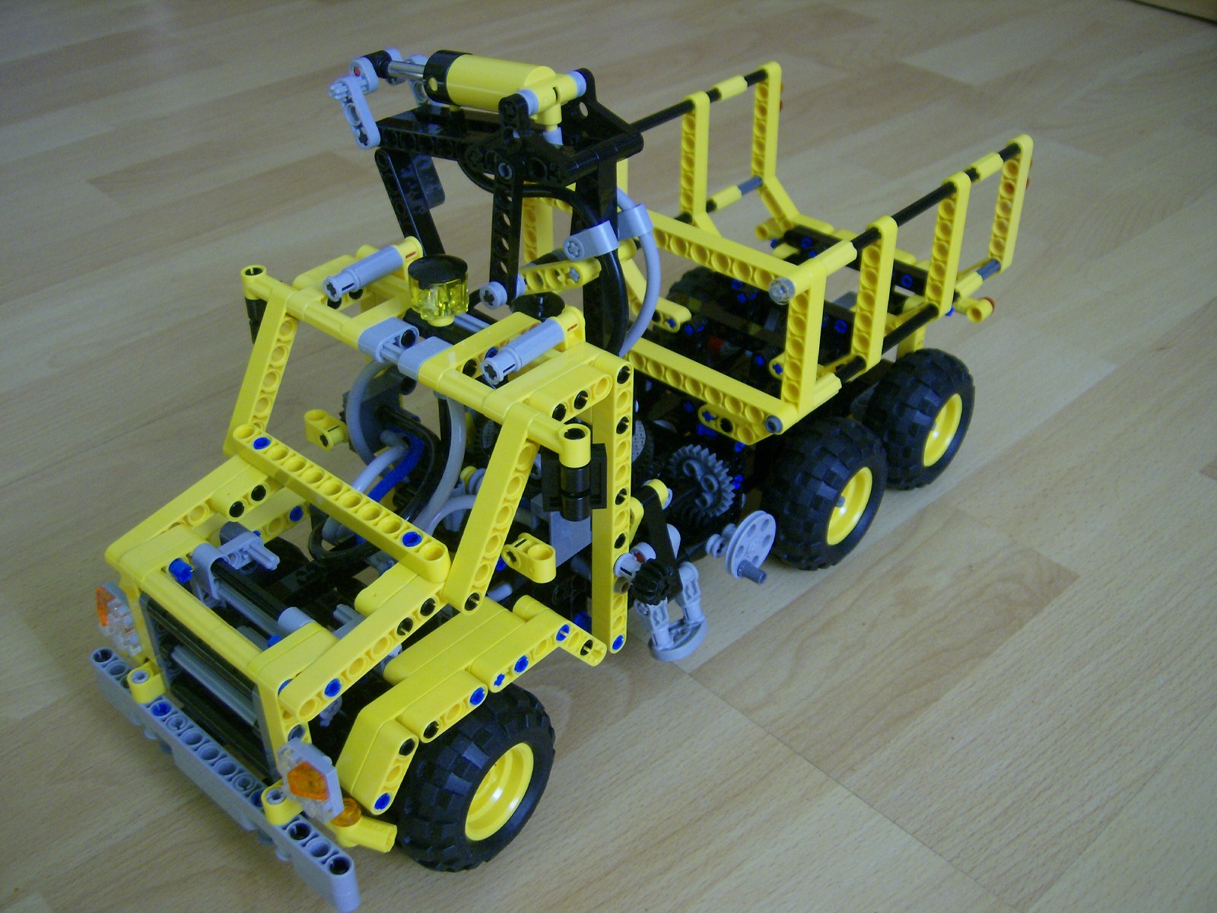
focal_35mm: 36
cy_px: 456
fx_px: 1266
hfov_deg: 51.4
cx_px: 608
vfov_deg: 39.7
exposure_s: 1/84.1
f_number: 2.8
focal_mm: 6
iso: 100
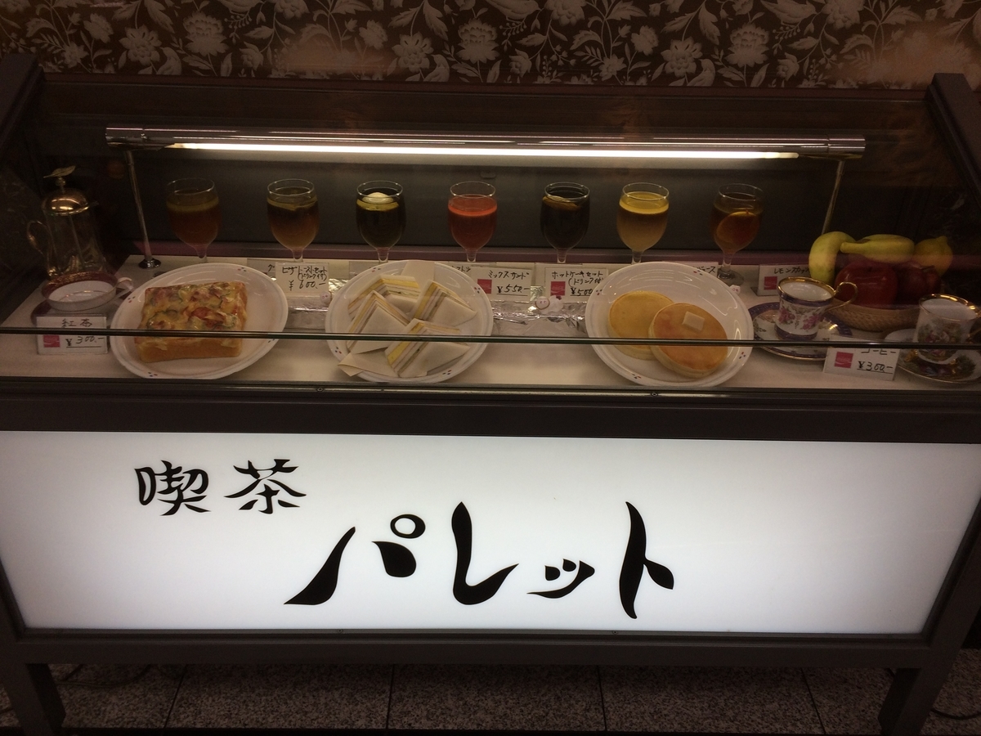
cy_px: 368
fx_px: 822
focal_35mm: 29
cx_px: 490
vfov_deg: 48.2
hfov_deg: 61.7
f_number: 2.2
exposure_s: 1/120
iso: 50
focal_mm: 4.15
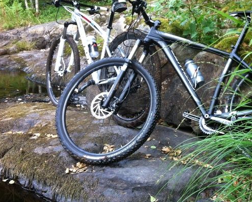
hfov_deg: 36.9
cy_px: 96
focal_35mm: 50
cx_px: 172
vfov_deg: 30.2
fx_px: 373
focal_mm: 3.85
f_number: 2.8
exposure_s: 1/30
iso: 100
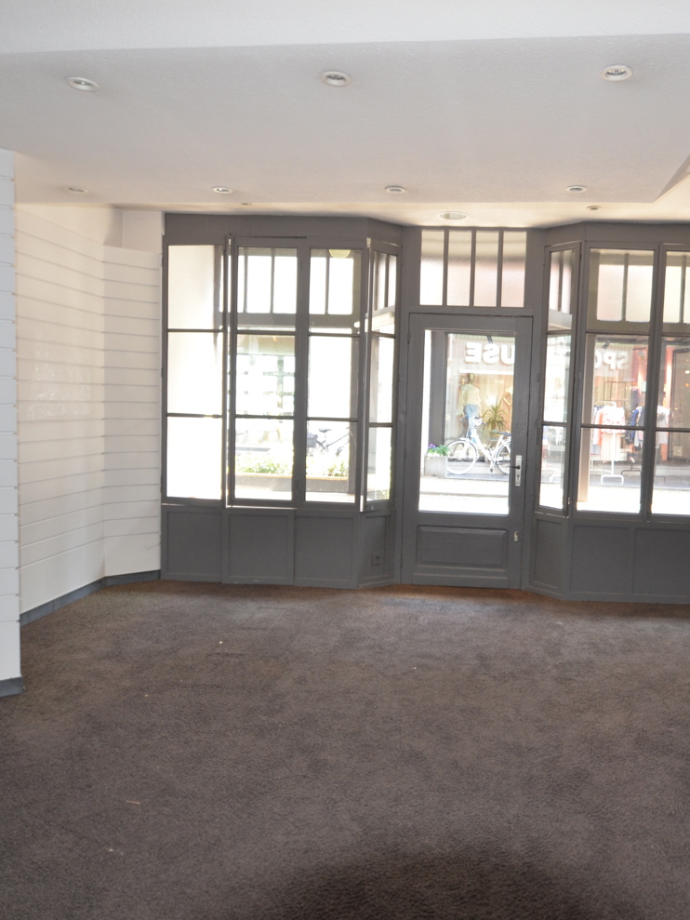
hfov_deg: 50.9
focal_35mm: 27
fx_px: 717
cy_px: 449
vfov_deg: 65.3
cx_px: 422
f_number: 3.8
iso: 400
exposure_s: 1/80
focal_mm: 12
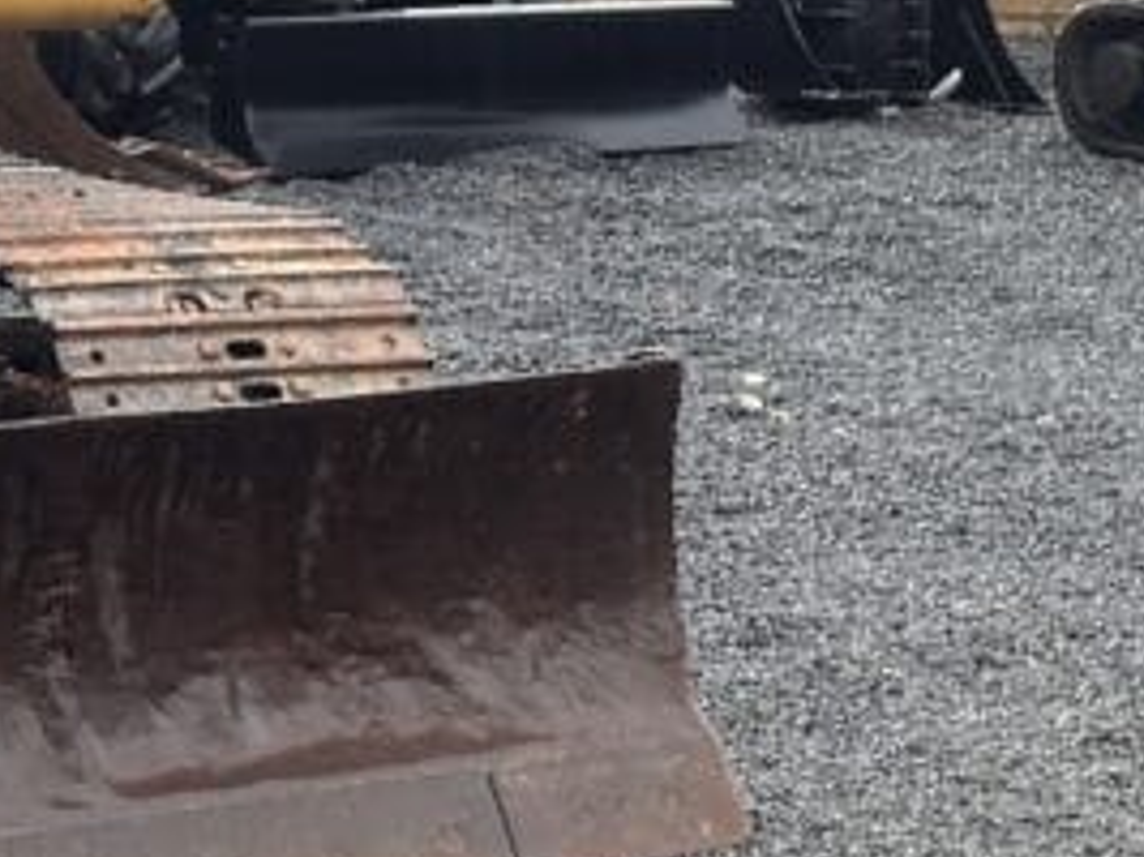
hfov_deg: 11.7
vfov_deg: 9.1
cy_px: 962
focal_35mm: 162
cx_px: 1667
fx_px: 5351
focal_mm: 6.86
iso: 125
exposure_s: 1/60
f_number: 1.78
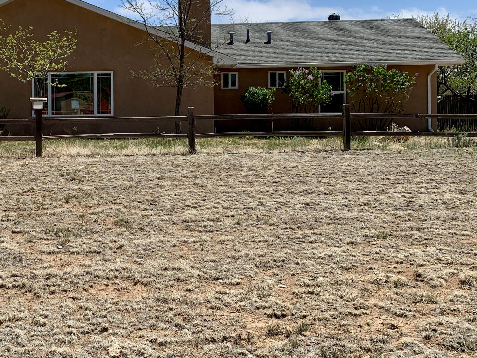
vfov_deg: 27.9
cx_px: 54
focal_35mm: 52
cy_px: 131
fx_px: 717
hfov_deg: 34.9
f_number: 1.8
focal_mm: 4.25
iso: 25
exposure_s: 1/2994
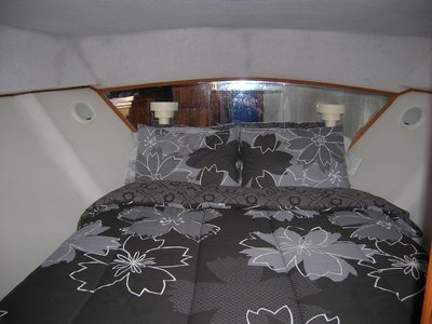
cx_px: 216
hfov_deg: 54.0
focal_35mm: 34
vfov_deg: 41.8
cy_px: 162
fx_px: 424
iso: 55
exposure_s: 1/60.1
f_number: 2.9
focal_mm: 5.7
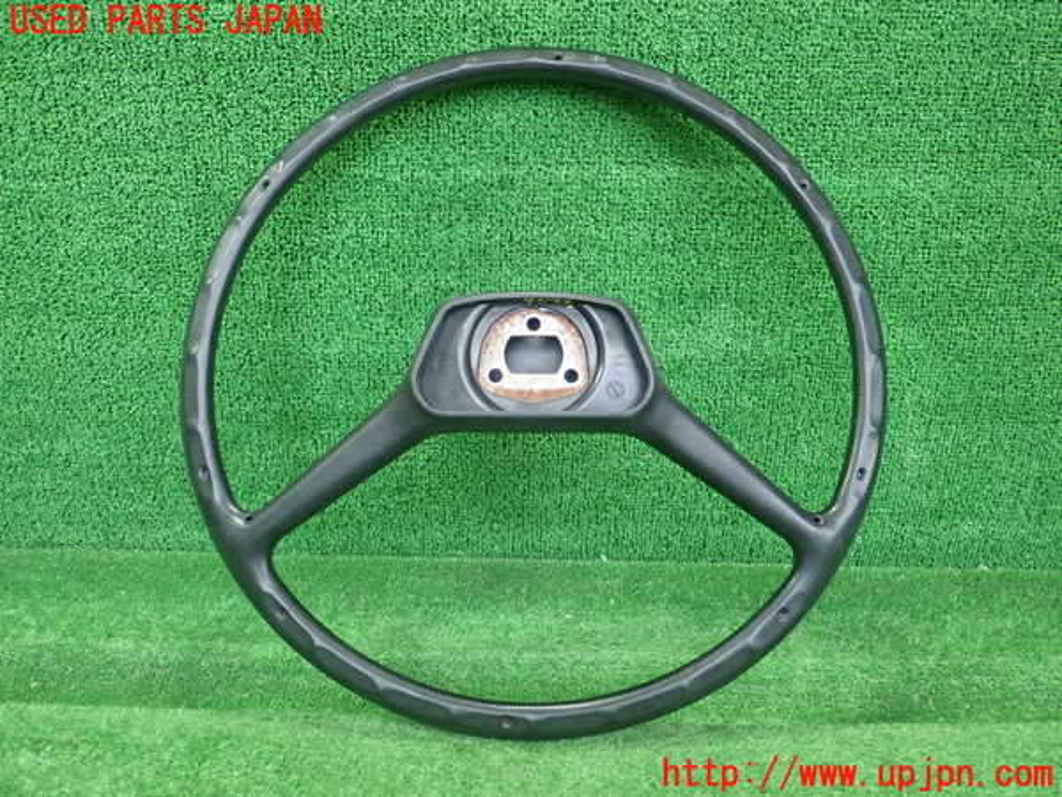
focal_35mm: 30
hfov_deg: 60.0
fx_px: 920
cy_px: 398
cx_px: 531
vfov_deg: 46.8
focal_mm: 5.5
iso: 320
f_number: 2.3
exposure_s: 1/125
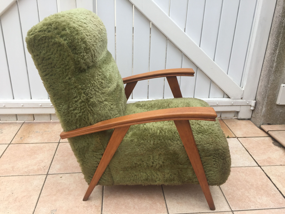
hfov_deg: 61.7
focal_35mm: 29
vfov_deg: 48.2
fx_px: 239
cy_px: 107
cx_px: 142
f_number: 2.2
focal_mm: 4.15
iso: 32
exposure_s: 1/694
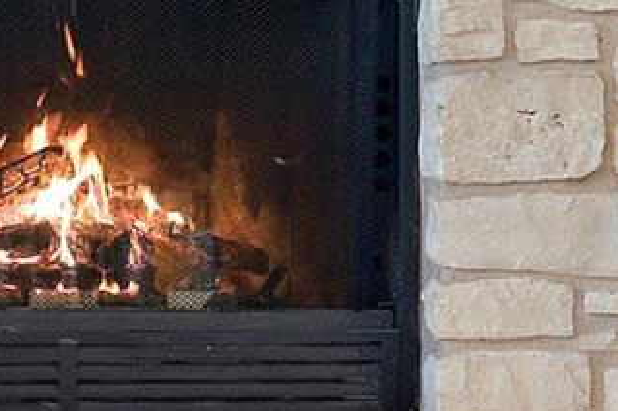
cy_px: -11
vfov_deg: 6.1
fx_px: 3858
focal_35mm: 225
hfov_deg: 9.1
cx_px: 114
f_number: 8
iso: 320
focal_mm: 35
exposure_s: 1/1.25
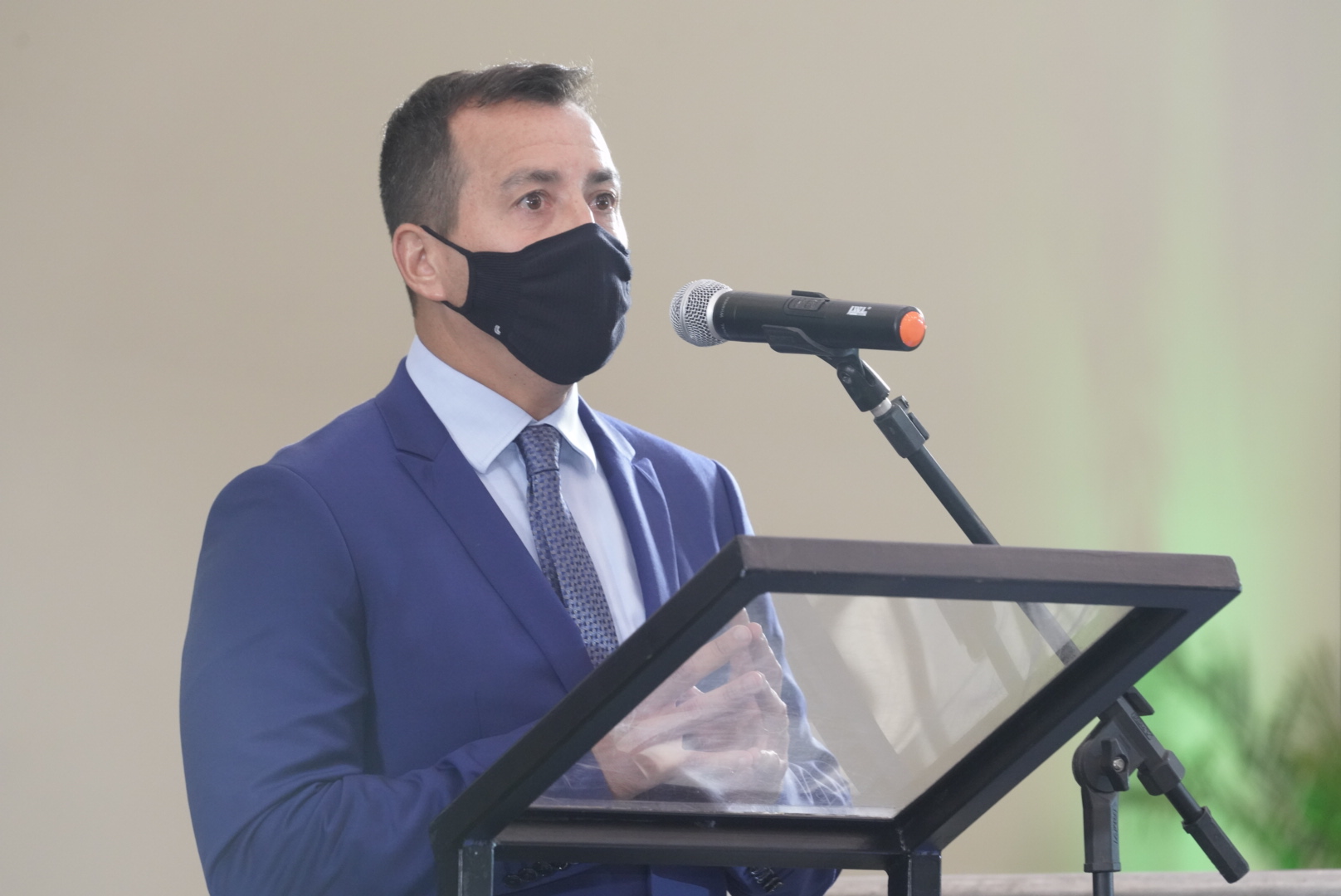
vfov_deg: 6.9
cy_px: 448
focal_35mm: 200
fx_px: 7455
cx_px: 670
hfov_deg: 10.3
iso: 5000
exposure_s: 1/160
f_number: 6.3
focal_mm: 200
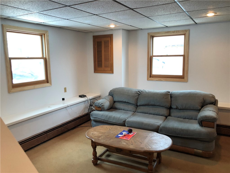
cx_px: 115
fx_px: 186
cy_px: 86
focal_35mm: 28
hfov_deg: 63.4
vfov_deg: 49.7
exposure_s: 1/30
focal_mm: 3.99
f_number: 1.8
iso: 32
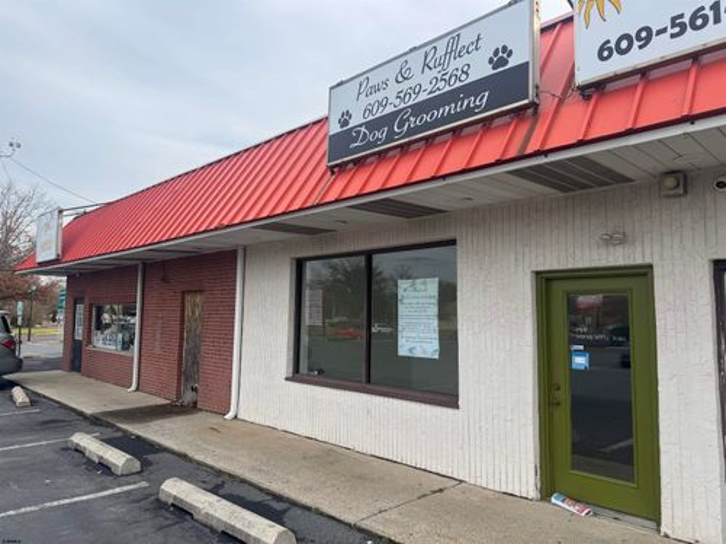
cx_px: 363
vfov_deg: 56.8
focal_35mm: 24
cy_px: 272
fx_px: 503
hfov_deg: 71.6
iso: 80
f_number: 1.78
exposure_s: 1/2506
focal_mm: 6.76
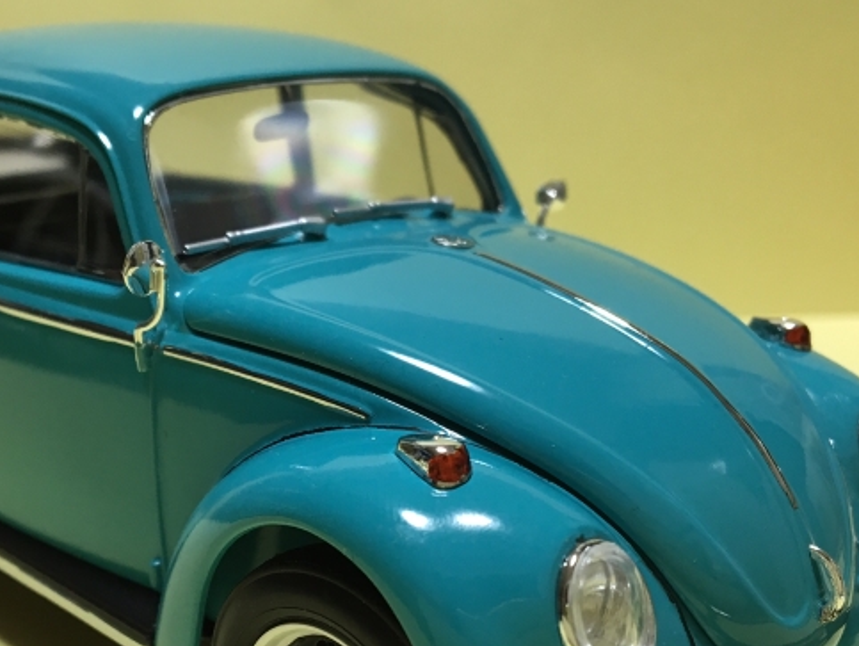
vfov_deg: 29.9
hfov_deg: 39.3
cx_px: 317
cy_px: 470
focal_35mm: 48
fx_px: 1192
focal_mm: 4.15
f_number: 2.2
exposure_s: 1/30
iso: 64
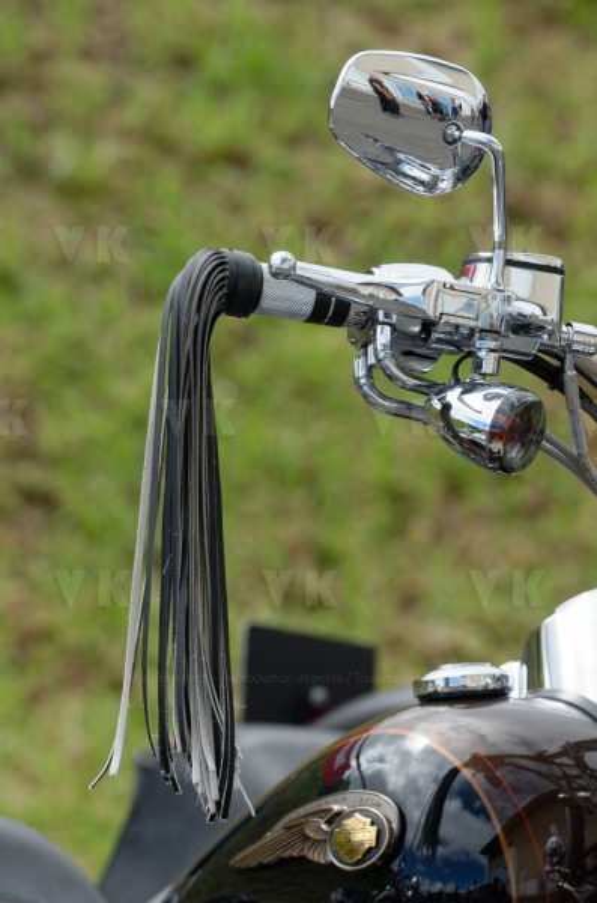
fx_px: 7501
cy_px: 452
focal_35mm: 300
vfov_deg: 6.9
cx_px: 298
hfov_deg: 4.6
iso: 125
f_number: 5.6
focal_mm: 200
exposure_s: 1/320
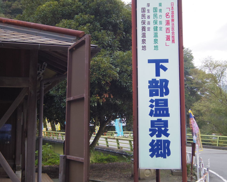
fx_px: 336
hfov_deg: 37.3
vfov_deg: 30.3
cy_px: 92
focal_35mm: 50
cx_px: 113
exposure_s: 1/60
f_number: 1.9
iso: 640
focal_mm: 8.5
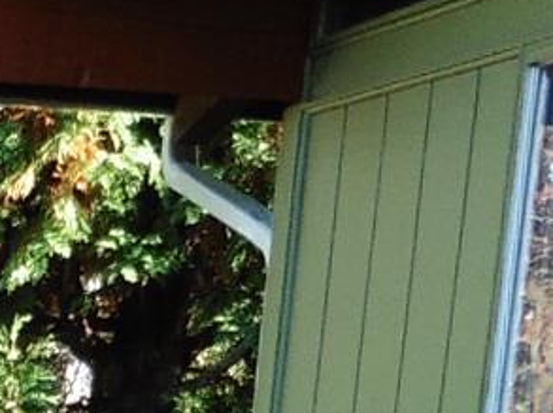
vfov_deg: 7.9
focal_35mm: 168
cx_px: -511
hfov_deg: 10.9
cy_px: 1118
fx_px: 2681
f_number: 3.3
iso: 100
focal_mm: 4.3
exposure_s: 1/100
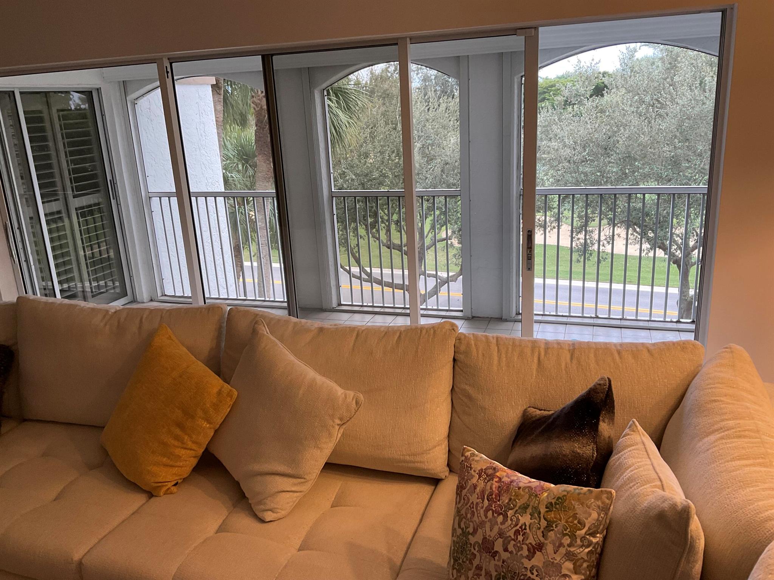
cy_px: 290
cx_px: 387
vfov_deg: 48.2
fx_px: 648
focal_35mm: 29
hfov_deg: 61.7
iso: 50
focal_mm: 3
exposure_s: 1/60
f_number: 1.8
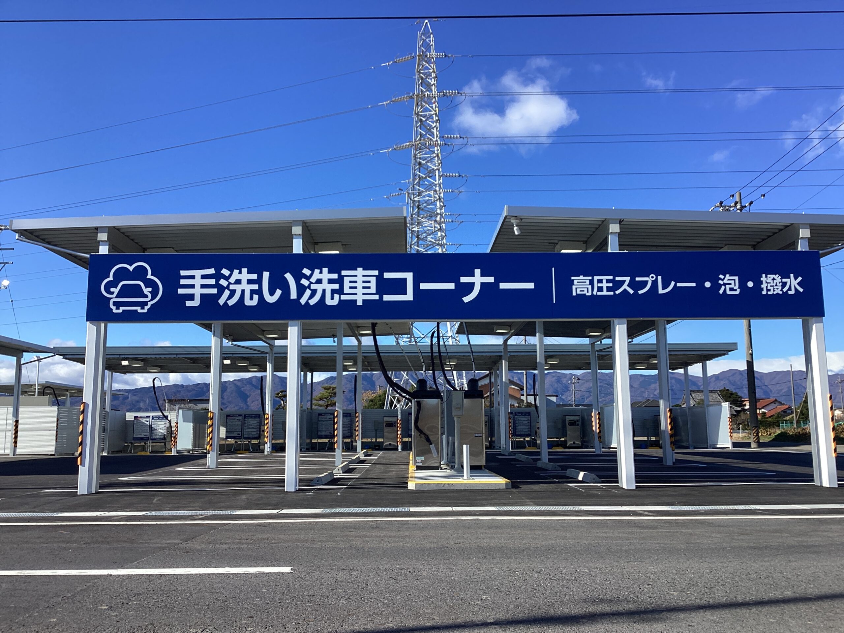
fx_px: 756
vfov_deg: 45.4
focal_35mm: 31
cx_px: 422
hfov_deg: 58.4
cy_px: 316
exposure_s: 1/1058
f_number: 2.4
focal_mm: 3.3
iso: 25
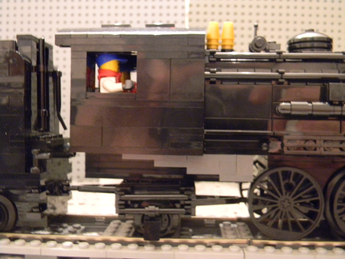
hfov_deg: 51.4
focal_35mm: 36
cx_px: 172
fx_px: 359
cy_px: 130
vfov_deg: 39.7
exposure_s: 1/1.1
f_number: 3.7
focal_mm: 6.4
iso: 500
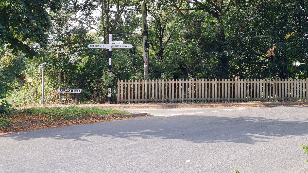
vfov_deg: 40.2
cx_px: 156
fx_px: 237
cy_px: 80
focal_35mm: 29
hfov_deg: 66.1
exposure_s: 1/593
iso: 50
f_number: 1.8
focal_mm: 5.4
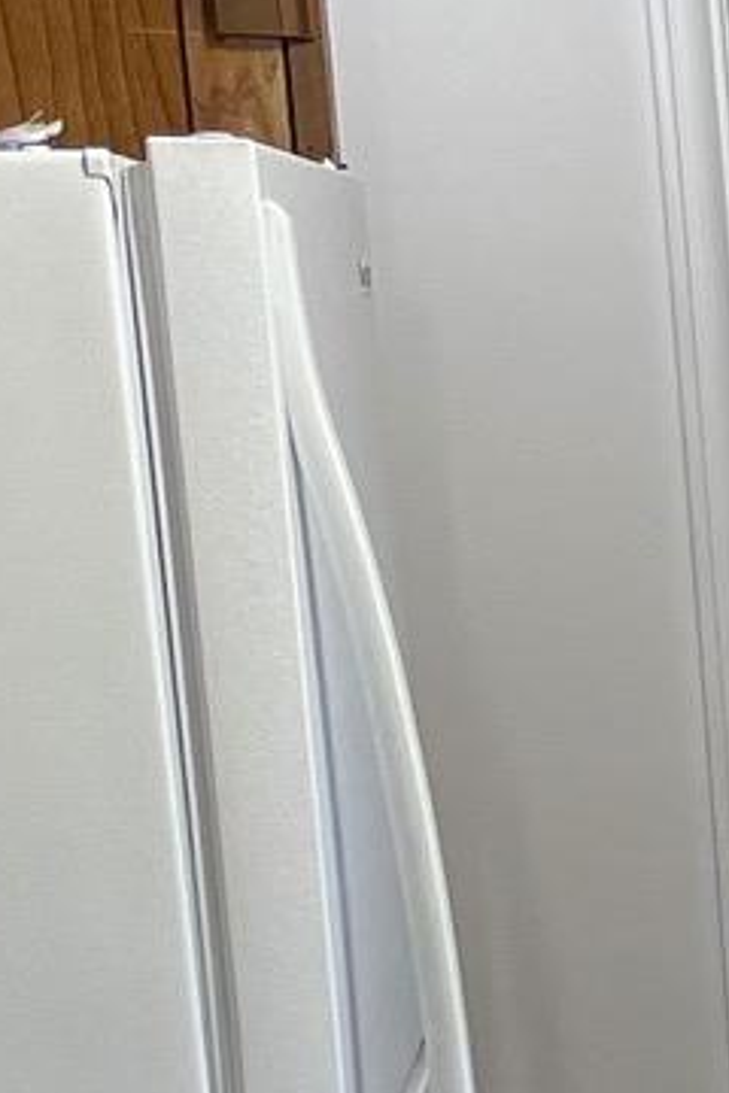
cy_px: 1384
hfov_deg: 7.7
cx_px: 2242
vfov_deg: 12.9
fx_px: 4677
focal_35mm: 154
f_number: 1.6
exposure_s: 1/120
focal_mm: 4.2
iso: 100
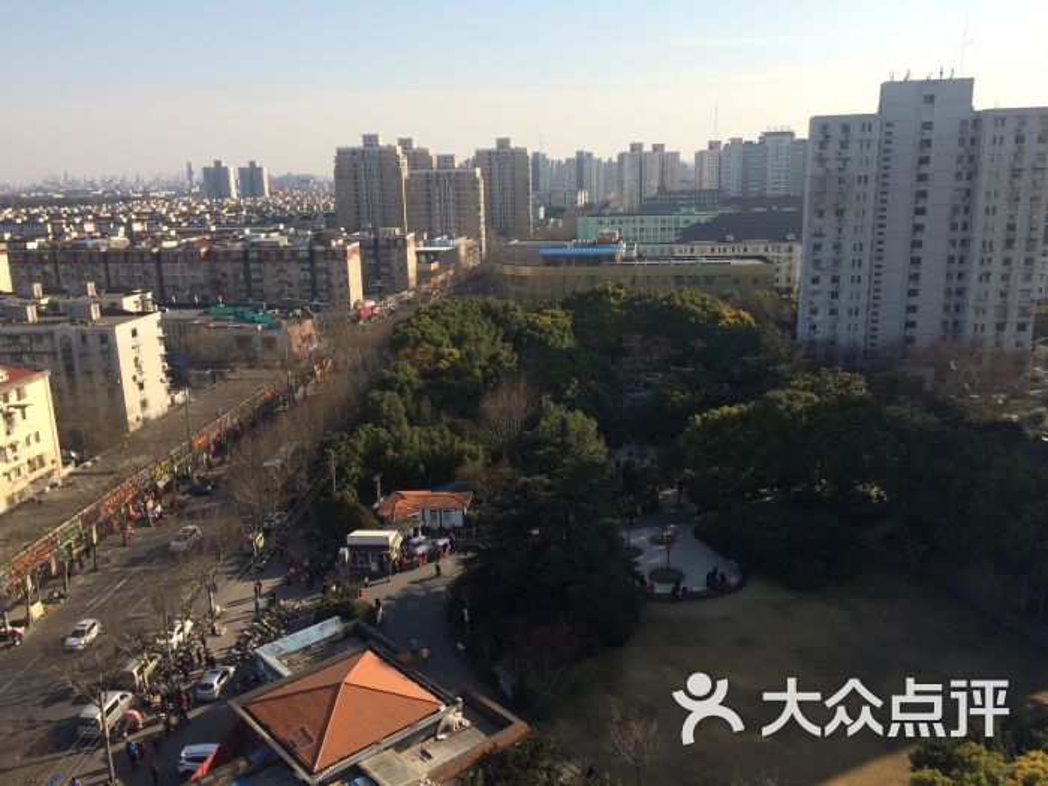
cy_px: 393
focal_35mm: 29
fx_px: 878
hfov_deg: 61.7
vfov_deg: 48.2
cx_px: 524
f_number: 2.2
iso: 32
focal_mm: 4.15
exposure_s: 1/1520
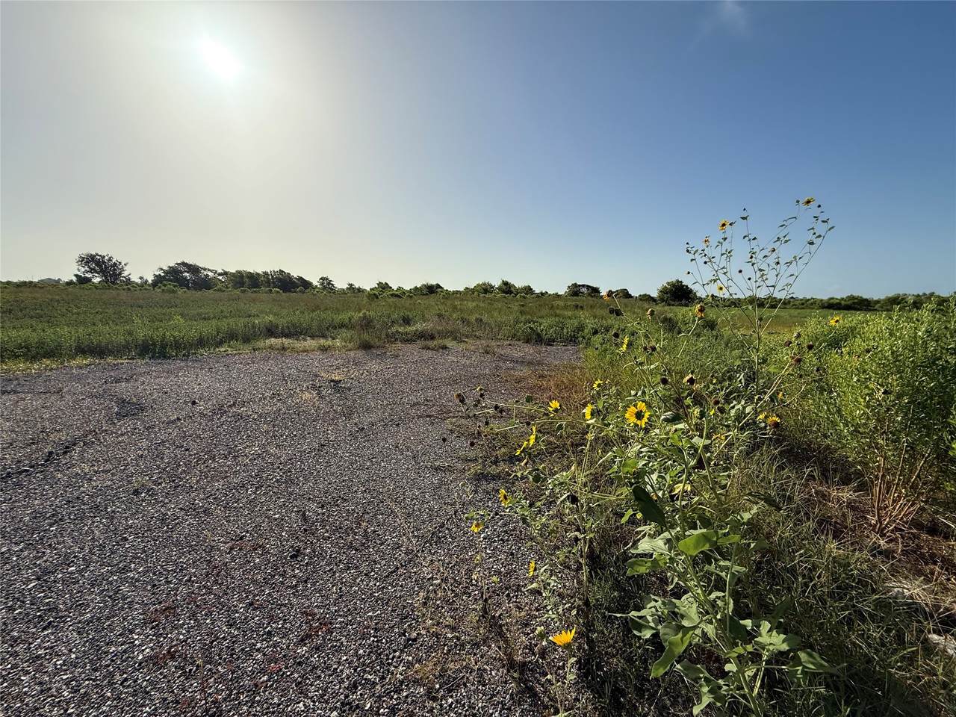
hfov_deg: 102.1
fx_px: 387
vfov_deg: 85.7
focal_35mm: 14
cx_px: 478
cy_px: 358
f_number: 2.2
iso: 64
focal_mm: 2.22
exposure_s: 1/4149
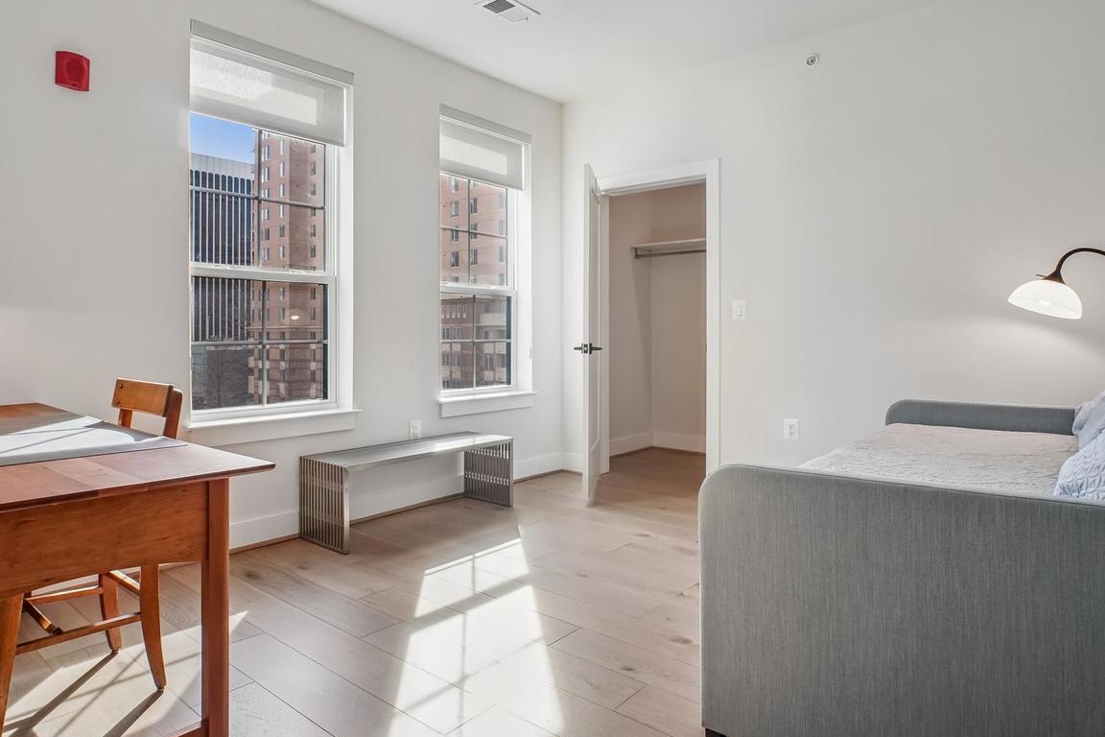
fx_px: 633
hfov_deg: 82.2
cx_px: 537
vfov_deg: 60.0
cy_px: 305
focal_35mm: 21
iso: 500
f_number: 8
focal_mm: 11
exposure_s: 1/80
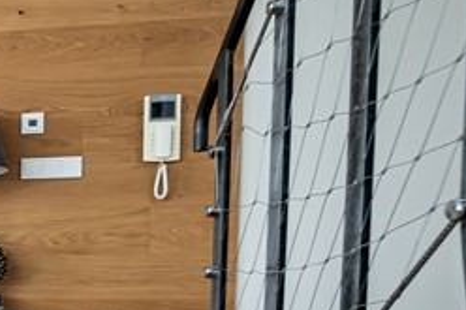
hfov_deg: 21.0
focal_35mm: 62
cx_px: -387
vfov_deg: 20.6
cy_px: 360
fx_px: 802
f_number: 4
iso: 400
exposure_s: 1/160
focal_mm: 10
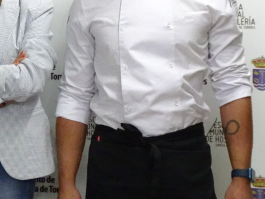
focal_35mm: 134
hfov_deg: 14.1
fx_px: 1026
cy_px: 23
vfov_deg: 11.0
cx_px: -81
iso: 1250
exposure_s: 1/60
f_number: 4.5
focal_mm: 7.58
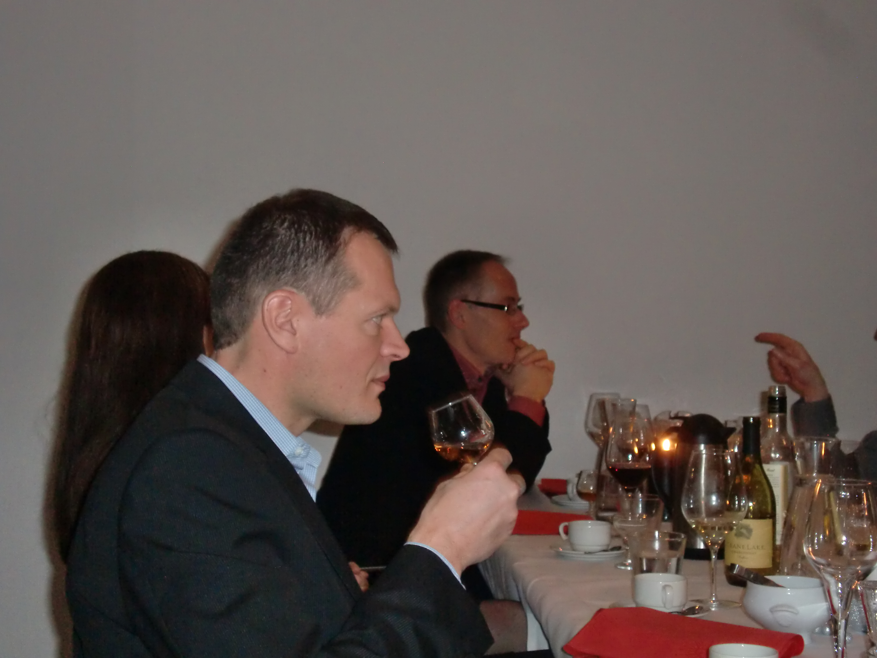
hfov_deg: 31.2
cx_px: 438
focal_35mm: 62
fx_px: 1571
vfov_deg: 23.7
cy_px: 329
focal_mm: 11.16
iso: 400
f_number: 4.3
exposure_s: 1/15
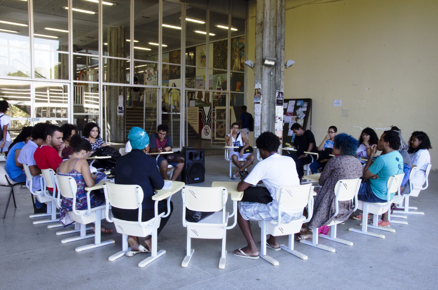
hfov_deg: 57.3
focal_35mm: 33
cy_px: 145
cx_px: 219
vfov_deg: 39.8
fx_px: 401
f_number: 20
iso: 1250
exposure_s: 1/30
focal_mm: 22
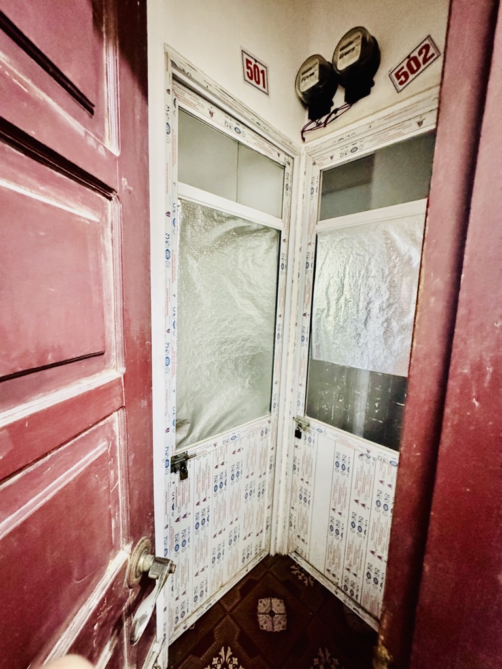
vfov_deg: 102.1
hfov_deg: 85.7
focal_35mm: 14
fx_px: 271
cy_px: 334
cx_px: 251
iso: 1600
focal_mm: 2.22
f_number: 2.2
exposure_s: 1/25
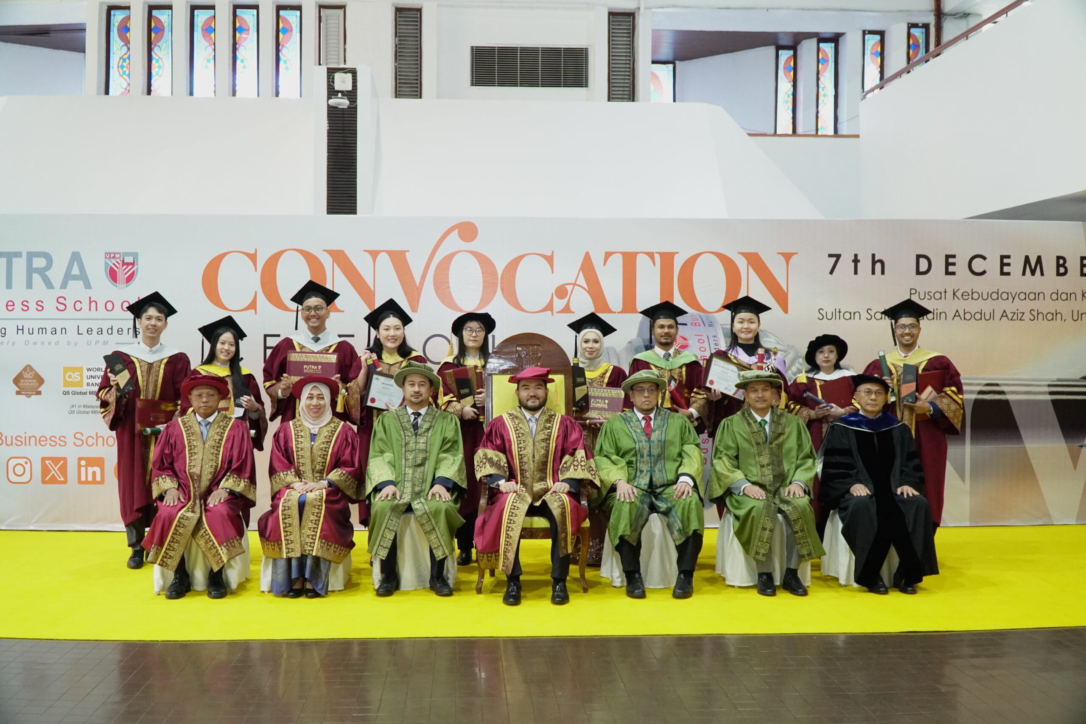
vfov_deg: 35.5
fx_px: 1131
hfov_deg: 51.3
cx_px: 543
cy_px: 362
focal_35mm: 38
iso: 2500
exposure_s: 1/100
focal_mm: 25
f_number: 4
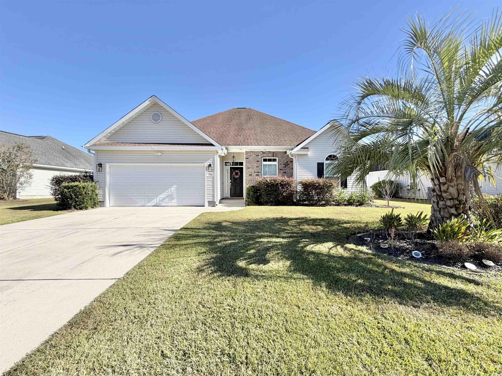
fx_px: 203
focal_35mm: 14
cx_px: 251
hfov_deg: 102.1
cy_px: 188
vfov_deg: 85.7
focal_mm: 2.22
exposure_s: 1/770
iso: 32
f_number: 2.2
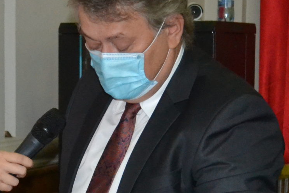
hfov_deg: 11.5
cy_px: 247
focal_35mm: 176
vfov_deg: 7.7
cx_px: -25
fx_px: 1413
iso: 3200
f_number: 5
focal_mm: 34
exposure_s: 1/60
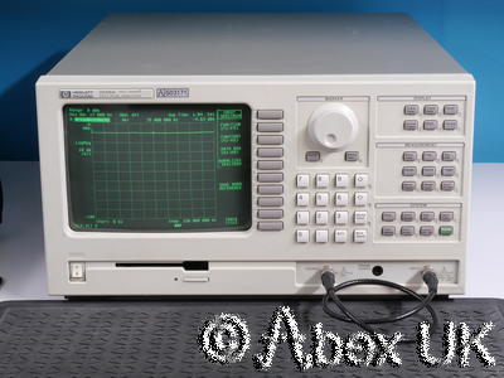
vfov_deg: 18.4
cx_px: 252
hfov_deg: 24.4
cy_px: 189
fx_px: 1165
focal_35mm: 80
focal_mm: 40
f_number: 14
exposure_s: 1.3
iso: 400
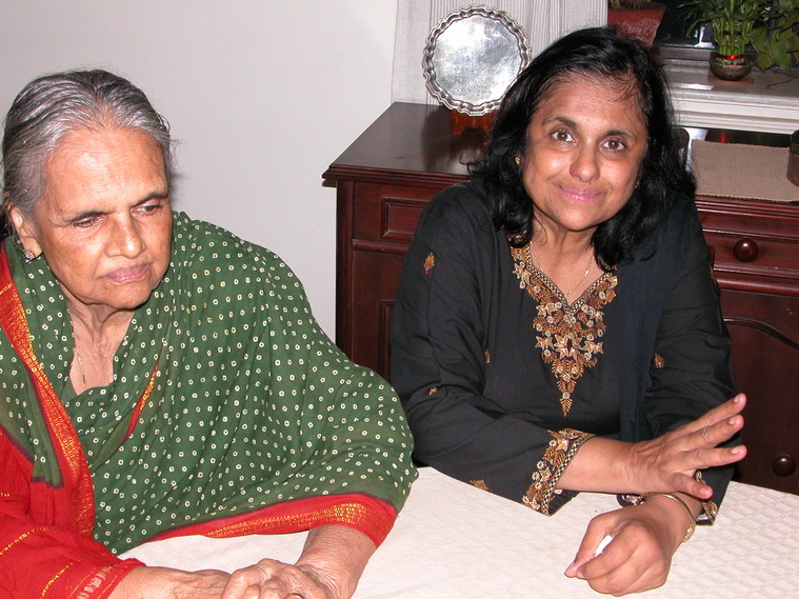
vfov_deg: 26.5
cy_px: 281
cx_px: 364
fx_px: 1269
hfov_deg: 34.9
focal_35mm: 55
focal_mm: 11.6
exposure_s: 1/60
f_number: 5.9
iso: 200
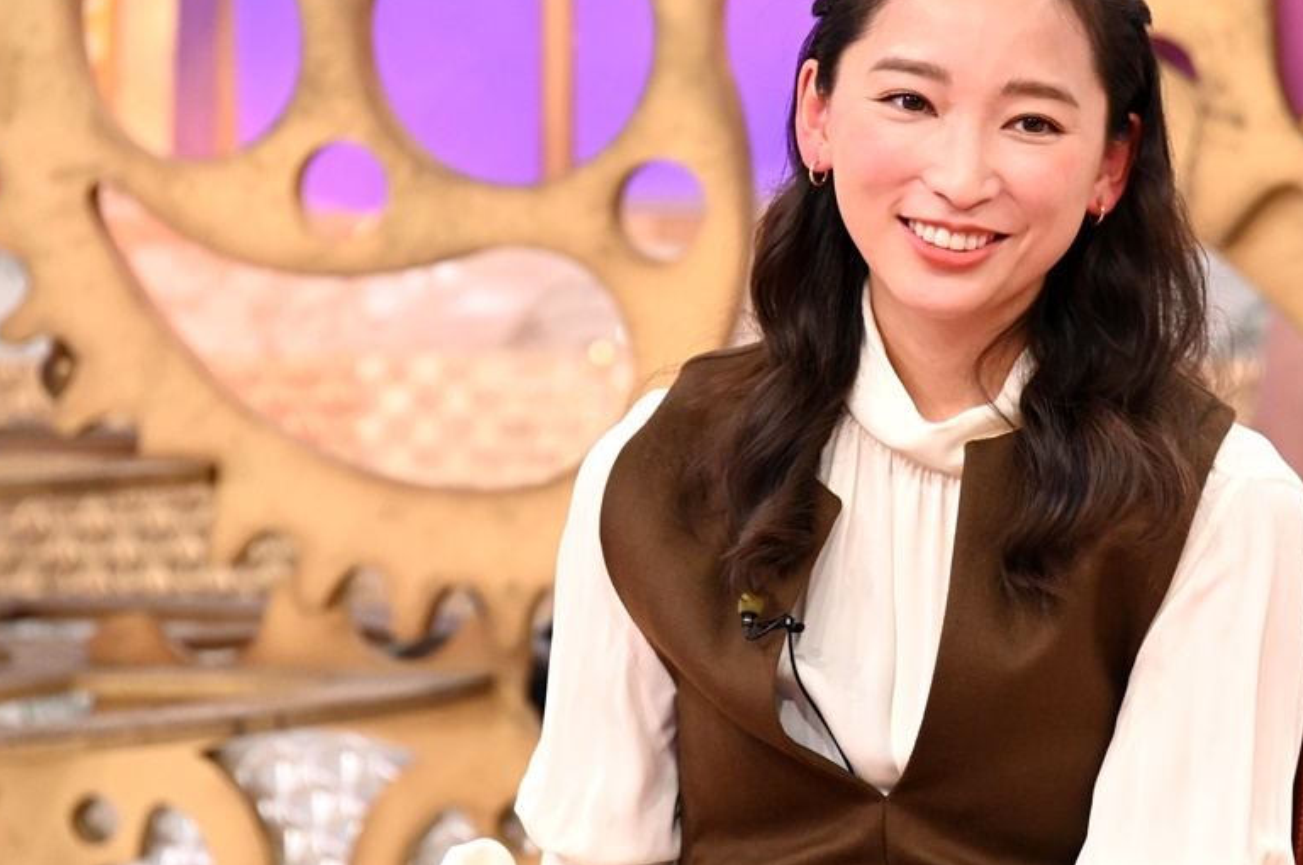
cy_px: 465
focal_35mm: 469
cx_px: 972
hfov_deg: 4.4
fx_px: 16953
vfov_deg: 2.9
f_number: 8
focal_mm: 300
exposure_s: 1/200
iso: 4000
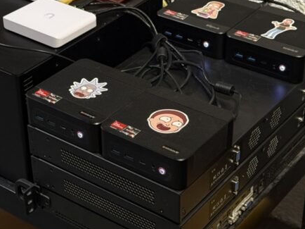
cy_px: 111
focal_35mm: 85
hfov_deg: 23.0
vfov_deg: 17.3
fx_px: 749
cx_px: 123
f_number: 1.78
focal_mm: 6.76
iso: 800
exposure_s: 1/20
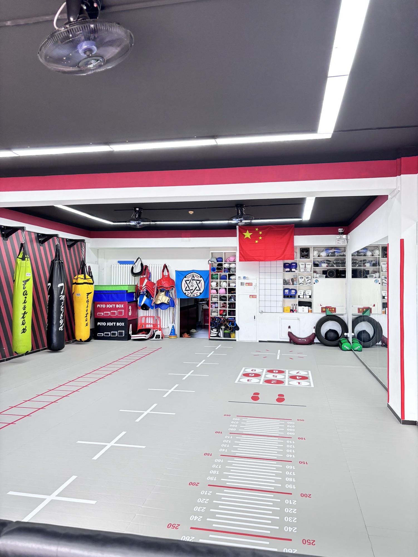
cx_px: 209
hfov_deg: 53.1
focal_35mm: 26
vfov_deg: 67.3
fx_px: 418
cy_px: 278
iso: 125
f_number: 1.6
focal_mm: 5.96
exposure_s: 1/121
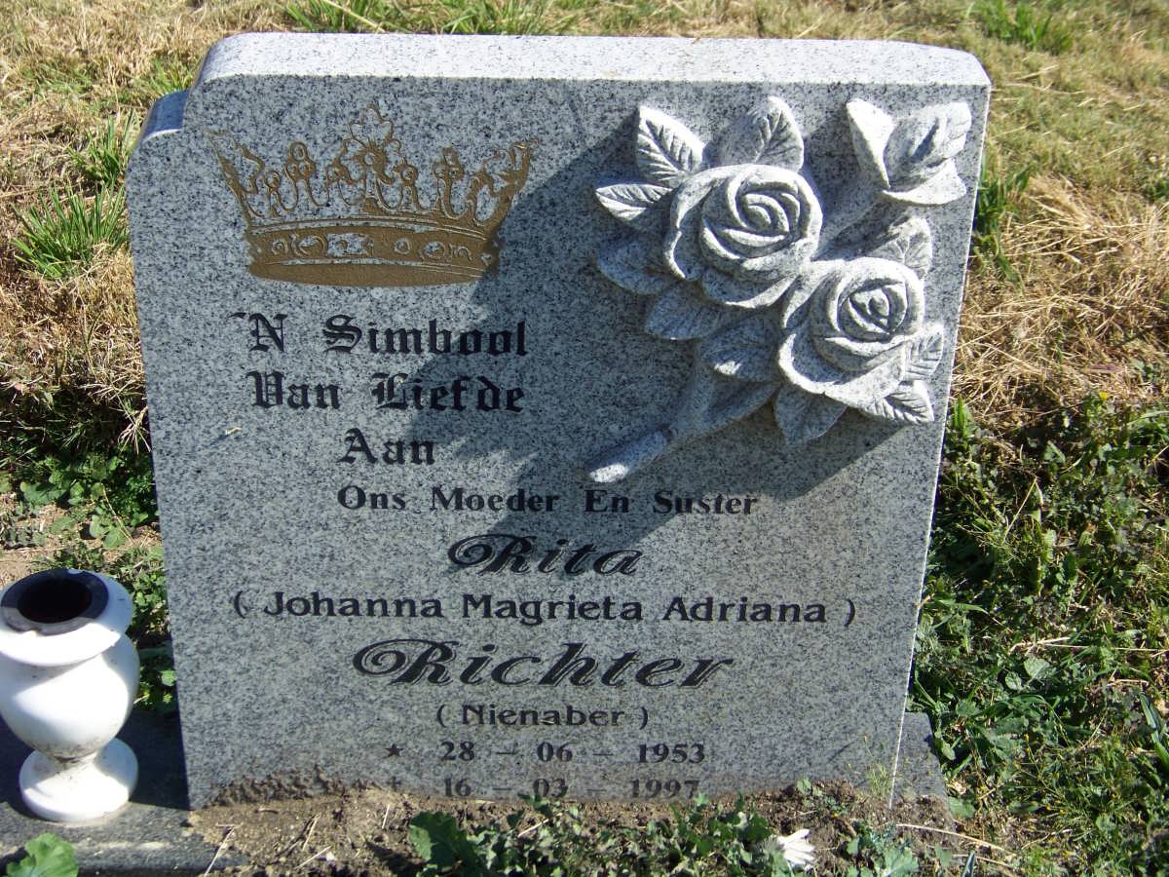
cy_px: 438
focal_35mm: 62
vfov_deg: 23.7
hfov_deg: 31.2
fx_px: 2094
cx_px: 584
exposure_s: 1/800
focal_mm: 10.5
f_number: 3.2
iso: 64
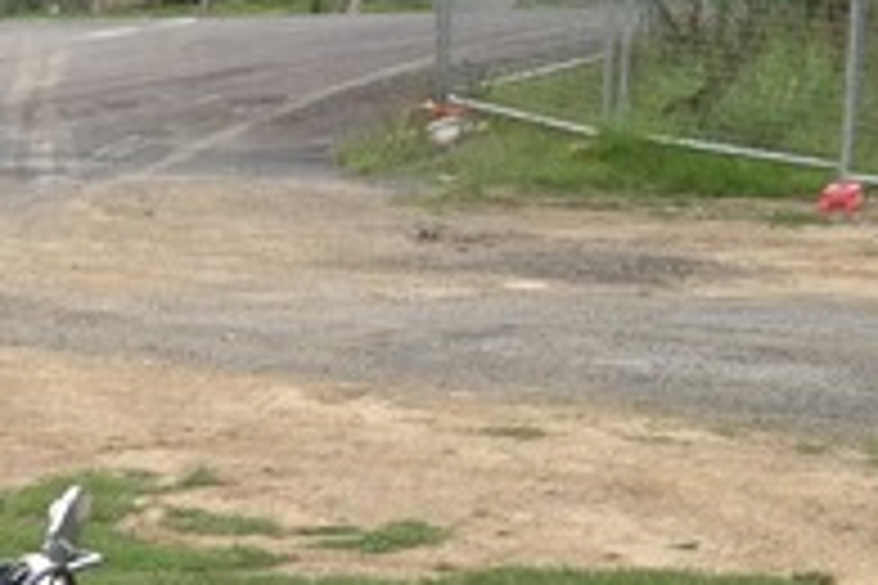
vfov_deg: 8.6
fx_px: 3634
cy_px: 1228
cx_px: -432
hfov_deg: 13.0
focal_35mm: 149
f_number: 2.4
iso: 64
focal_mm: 4.28
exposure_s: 1/358
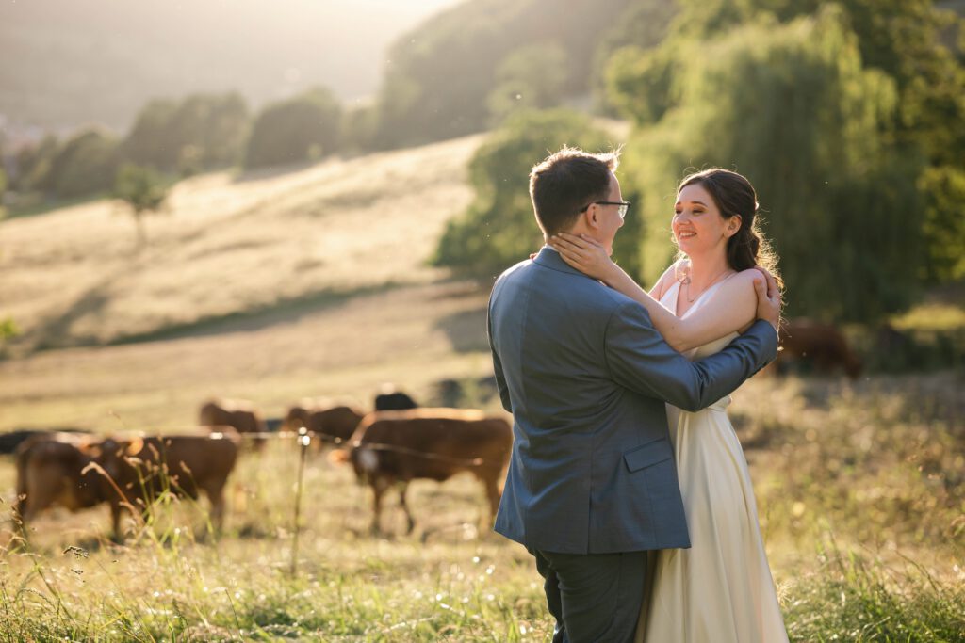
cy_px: 322
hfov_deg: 23.9
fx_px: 2279
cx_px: 482
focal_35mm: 85
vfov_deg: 16.1
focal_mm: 85
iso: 160
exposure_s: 1/1000
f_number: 2.5
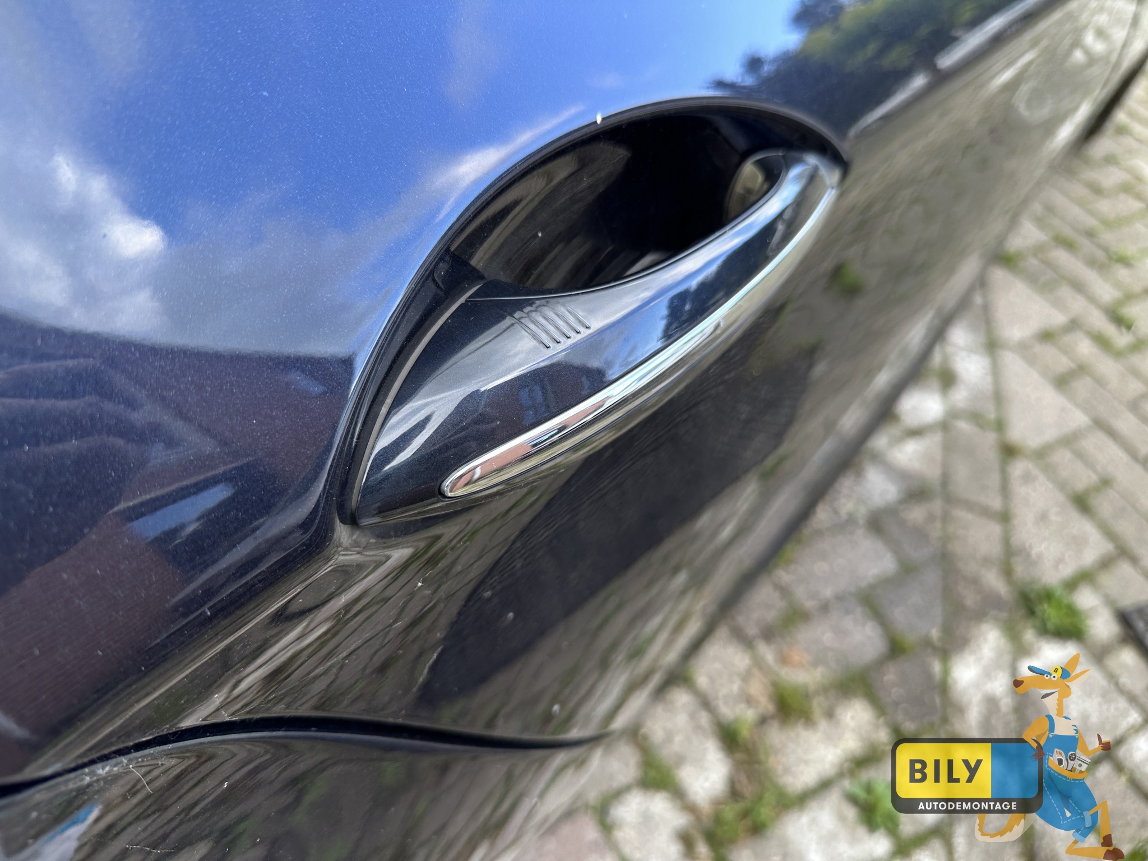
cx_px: 574
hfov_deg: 71.6
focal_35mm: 24
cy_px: 430
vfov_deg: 56.8
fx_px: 796
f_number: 1.78
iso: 64
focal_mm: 6.86
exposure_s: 1/155
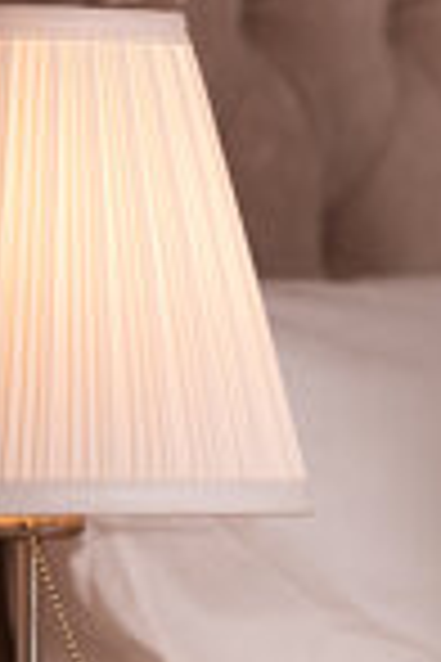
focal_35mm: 465
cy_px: 1076
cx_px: 940
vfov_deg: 4.4
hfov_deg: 2.9
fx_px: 8544
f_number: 2.5
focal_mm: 85
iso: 200
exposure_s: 1/160
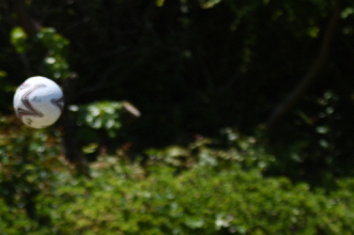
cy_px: 355
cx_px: -16
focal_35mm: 387
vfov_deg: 3.5
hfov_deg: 5.3
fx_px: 3802
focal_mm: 100
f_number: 2.8
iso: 100
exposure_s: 1/2000
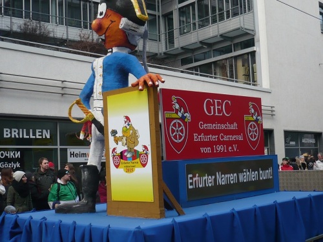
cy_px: 121
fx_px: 513
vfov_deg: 26.6
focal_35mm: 55
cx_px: 162
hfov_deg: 34.9
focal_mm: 6.6
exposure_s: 1/250
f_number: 3
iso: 100
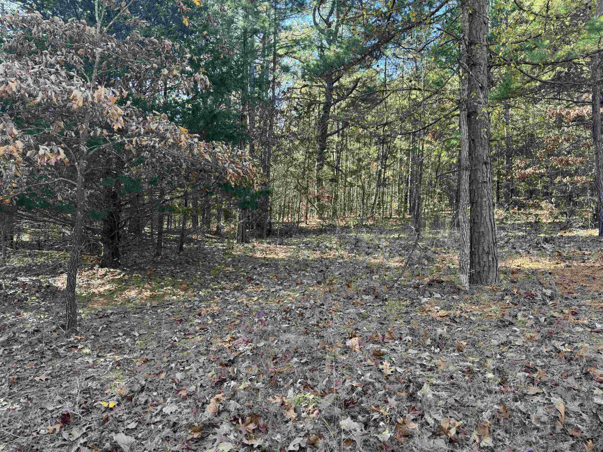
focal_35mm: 24
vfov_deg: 56.8
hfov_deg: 71.6
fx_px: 418
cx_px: 302
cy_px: 226
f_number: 1.78
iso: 50
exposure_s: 1/123
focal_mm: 6.76
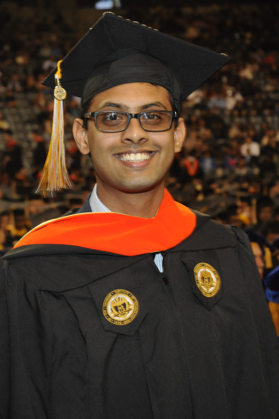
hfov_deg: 14.0
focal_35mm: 98
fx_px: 1136
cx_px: 140
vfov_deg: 20.9
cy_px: 210
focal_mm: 65
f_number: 6.3
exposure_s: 1/60
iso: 800
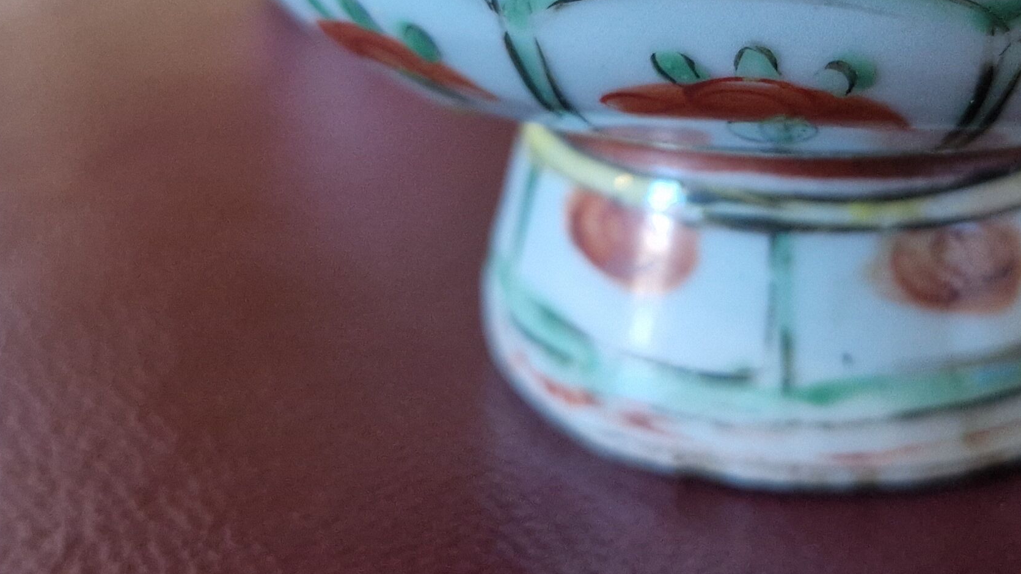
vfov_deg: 19.5
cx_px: 745
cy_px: -5
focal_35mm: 60
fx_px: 1624
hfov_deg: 34.3
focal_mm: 5.4
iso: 80
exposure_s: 1/100
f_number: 1.8
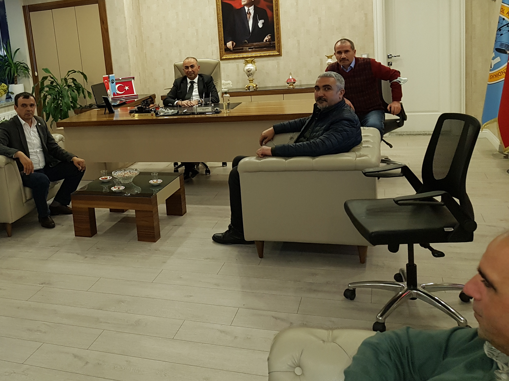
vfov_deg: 39.1
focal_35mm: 36
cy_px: 123
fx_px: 529
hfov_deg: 50.1
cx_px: 157
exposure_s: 1/33
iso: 200
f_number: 1.7
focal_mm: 4.2
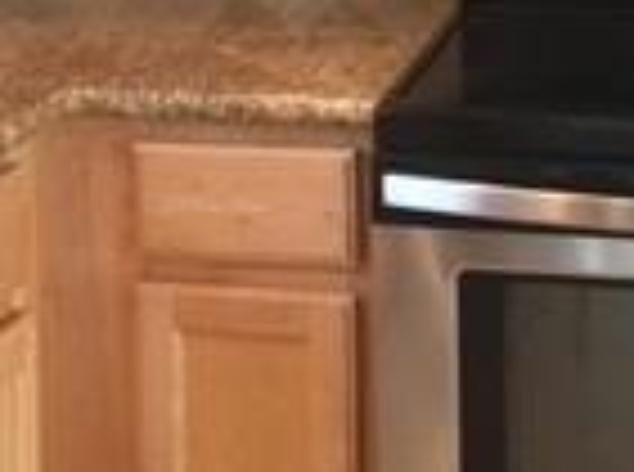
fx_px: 2411
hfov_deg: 15.0
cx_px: 216
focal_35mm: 132
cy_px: -148
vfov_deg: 10.9
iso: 100
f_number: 2.2
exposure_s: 1/30
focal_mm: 4.15
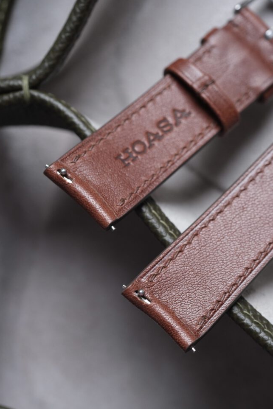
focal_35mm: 91
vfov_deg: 22.4
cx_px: 136
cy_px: 203
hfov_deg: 15.0
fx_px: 1035
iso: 800
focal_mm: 60
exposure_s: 1/80
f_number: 6.4
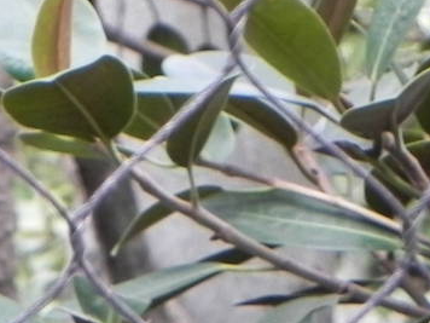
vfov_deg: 2.3
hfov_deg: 3.1
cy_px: 103
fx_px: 8037
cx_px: -236
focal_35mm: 647
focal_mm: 25.7
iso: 160
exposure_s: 1/38.5
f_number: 4.5
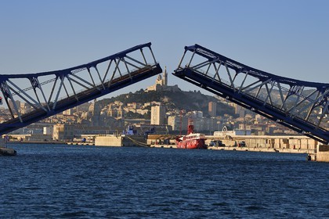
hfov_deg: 10.3
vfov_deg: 6.9
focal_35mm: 200
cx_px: 164
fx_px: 1828
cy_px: 110
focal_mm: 200
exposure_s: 1/400
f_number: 8
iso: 200
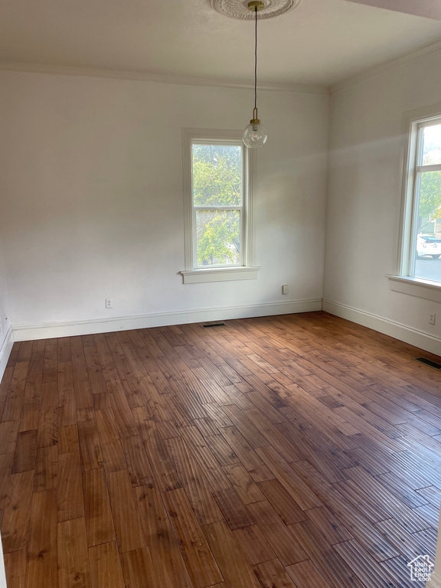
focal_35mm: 26
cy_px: 294
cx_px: 220
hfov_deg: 53.1
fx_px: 442
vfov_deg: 67.3
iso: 125
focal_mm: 4.2
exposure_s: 1/104
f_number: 1.6
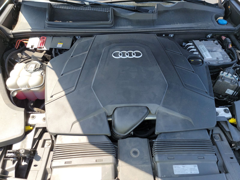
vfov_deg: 56.8
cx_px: 120
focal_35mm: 24
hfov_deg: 71.6
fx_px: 166
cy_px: 90
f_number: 1.8
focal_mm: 6.7
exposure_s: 1/135
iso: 50
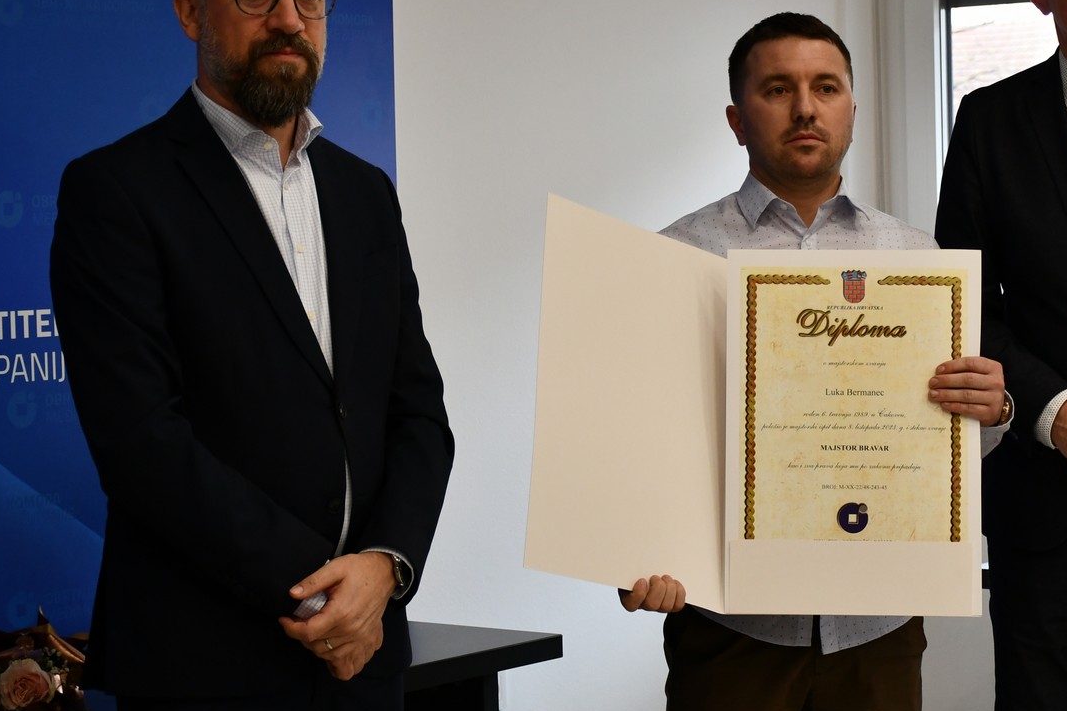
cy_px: 320
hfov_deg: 22.5
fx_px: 2667
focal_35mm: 90
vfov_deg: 15.2
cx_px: 755
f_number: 4.5
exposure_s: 1/200
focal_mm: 40
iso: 800
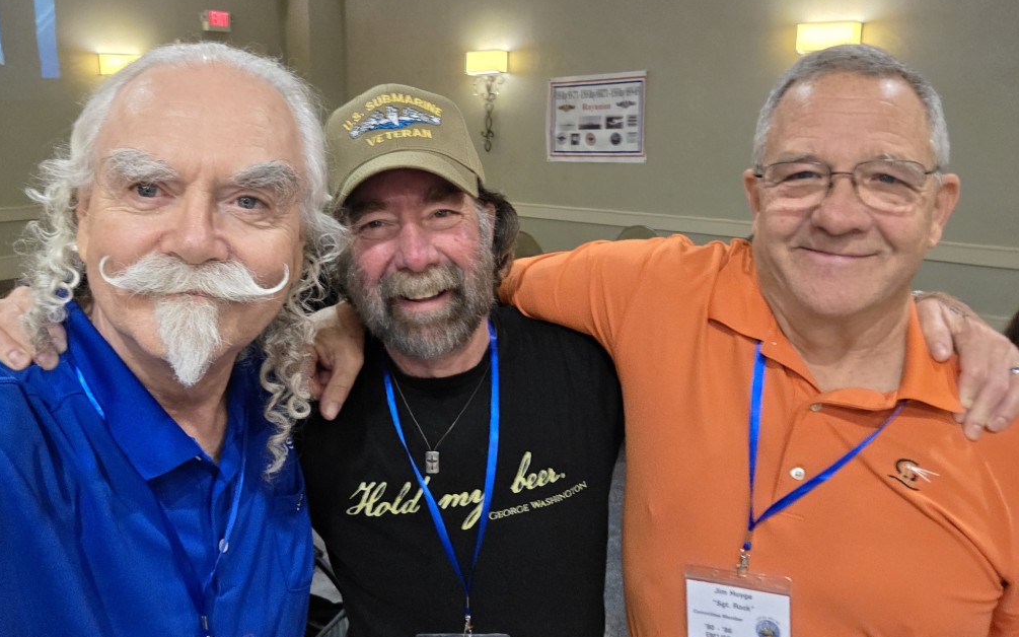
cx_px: 501
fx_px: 750
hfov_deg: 68.4
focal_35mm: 27
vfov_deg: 46.0
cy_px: 295
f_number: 2.2
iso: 640
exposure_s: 1/24
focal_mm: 3.3
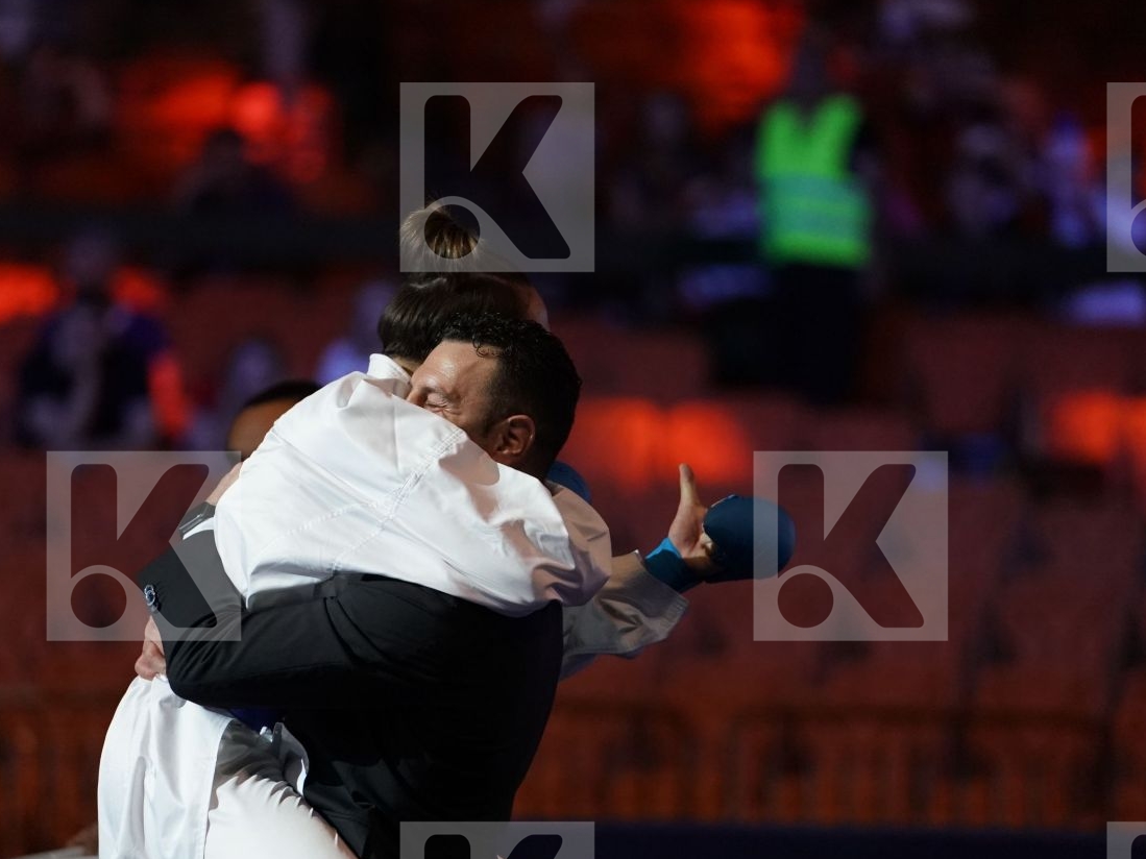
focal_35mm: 315
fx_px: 10427
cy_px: 546
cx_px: 497
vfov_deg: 4.7
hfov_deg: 6.3
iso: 3200
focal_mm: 200
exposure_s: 1/1000
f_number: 2.8
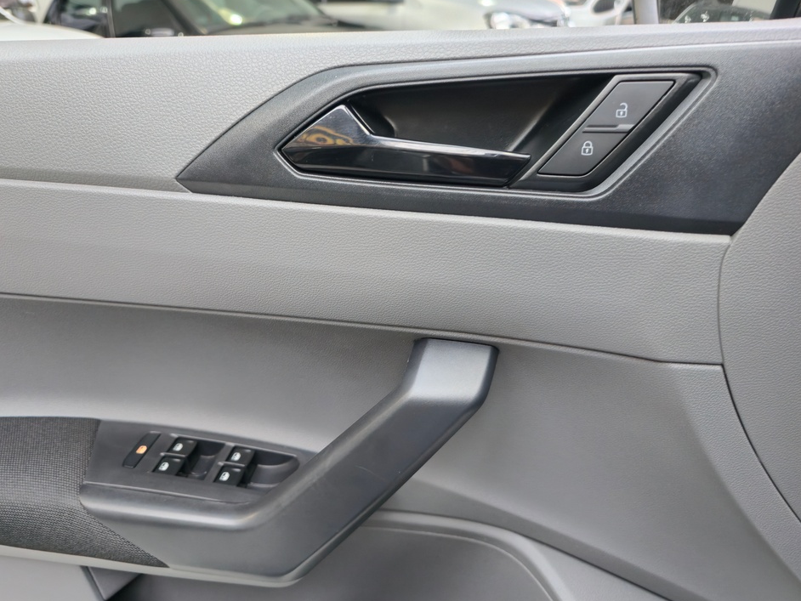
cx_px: 367
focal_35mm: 25
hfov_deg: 69.3
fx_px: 579
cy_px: 319
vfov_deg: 54.9
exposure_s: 1/40
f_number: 1.7
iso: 250
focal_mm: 6.3
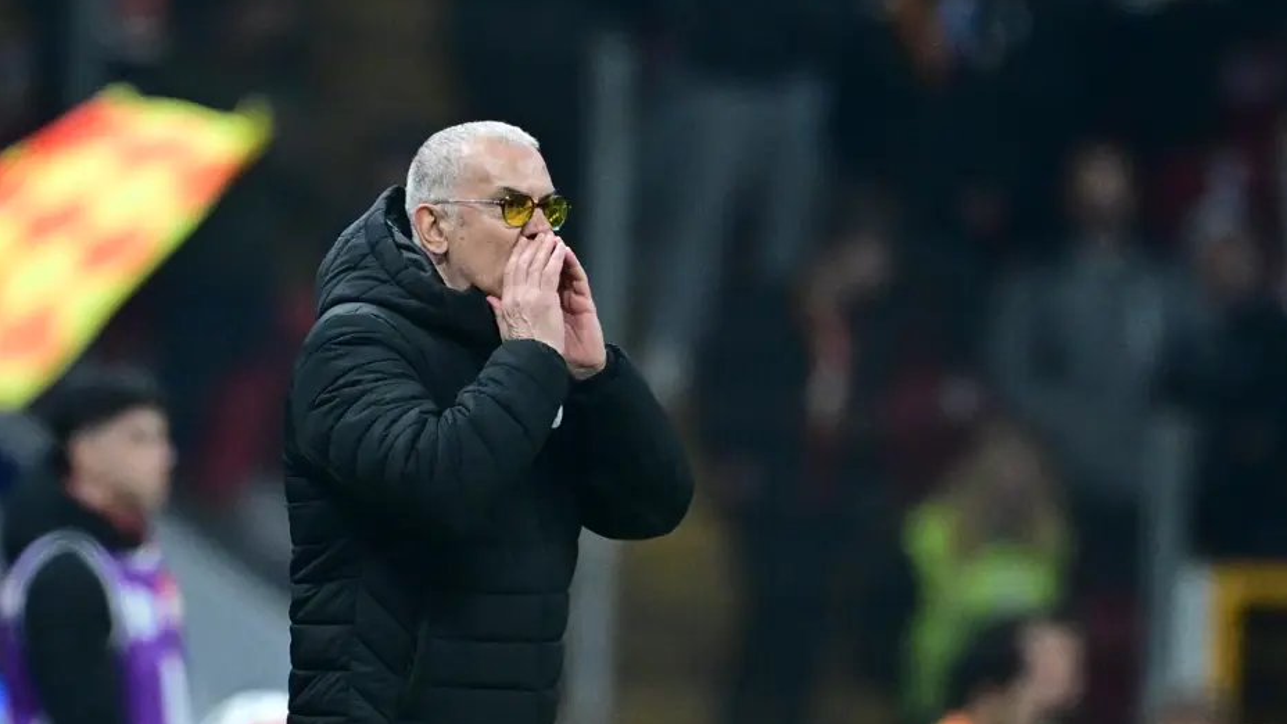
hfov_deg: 3.4
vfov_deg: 1.9
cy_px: 394
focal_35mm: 630
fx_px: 21499
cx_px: 644
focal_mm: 400
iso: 3200
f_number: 2.8
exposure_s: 1/2000
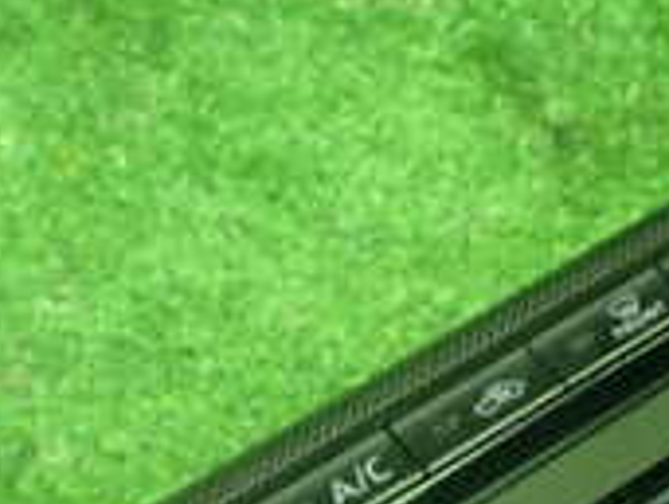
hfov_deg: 18.5
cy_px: 555
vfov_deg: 13.8
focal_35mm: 105
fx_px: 2034
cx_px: 516
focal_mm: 5.4
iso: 800
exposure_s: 1/30
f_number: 2.3
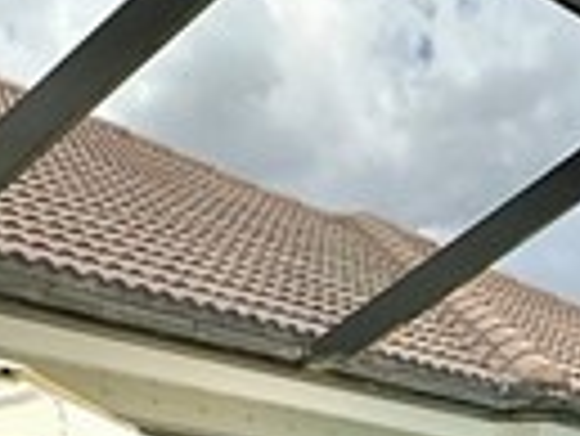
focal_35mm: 111
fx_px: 1862
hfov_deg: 17.5
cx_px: 481
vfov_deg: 11.6
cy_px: 939
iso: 40
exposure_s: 1/1159
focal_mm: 2.22
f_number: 2.2
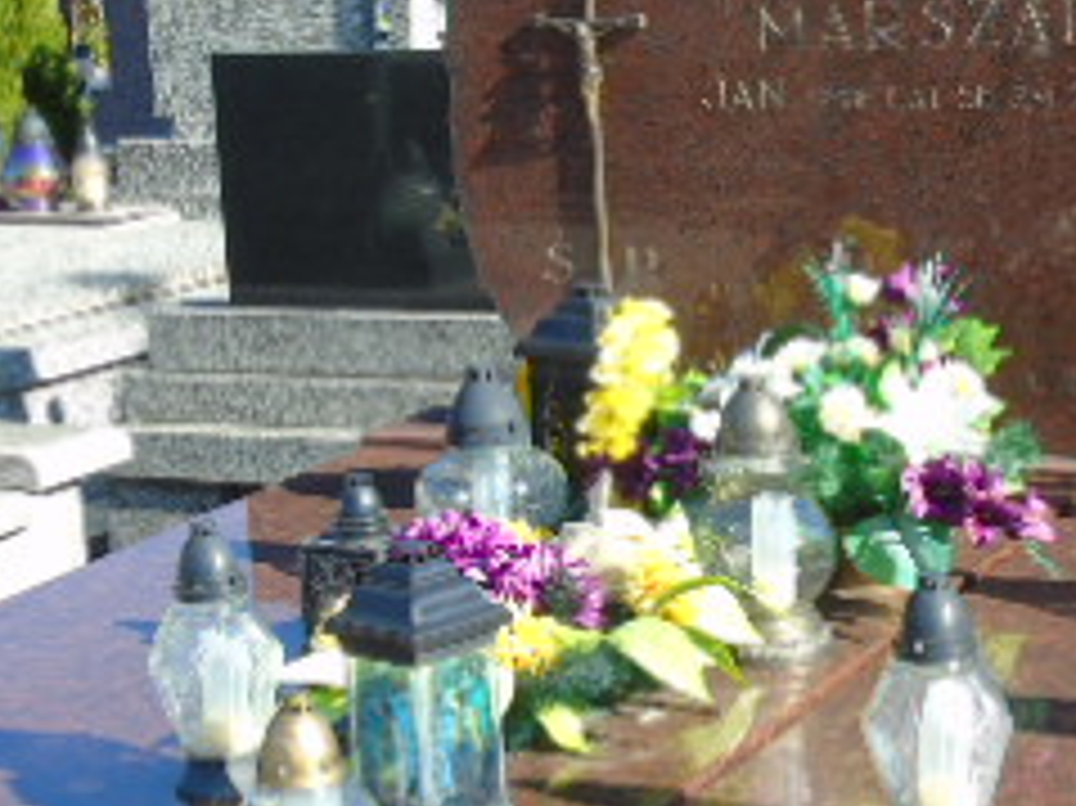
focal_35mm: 91
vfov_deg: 16.2
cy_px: 536
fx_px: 2827
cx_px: 716
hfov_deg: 21.5
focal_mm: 6.1
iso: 80
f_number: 3.8
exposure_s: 1/250
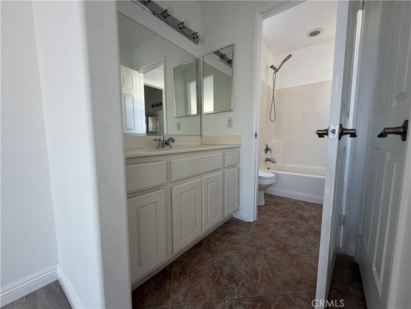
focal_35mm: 14
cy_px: 154
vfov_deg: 85.7
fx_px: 166
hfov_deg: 102.1
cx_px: 206
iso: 160
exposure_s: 1/121
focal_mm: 2.22
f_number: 2.2
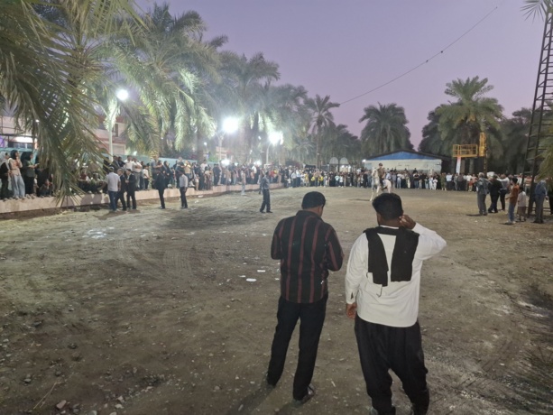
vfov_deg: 58.9
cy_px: 208
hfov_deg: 73.9
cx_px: 276
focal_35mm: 23
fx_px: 368
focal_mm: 5.54
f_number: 1.8
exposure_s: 1/25
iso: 800
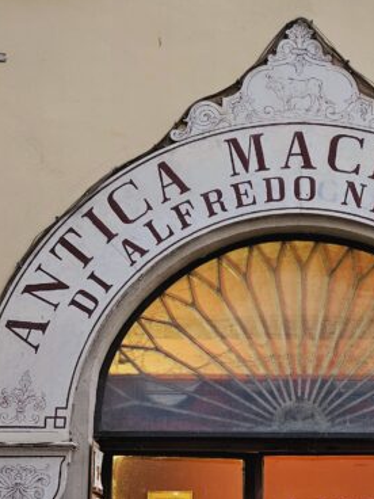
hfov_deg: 22.4
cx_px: 340
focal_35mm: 64
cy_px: 527
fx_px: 922
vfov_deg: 28.0
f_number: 1.8
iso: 1000
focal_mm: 5.4
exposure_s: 1/100
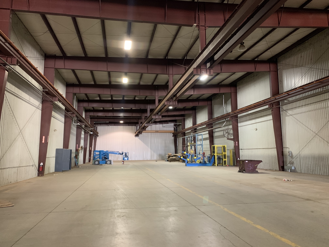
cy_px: 124
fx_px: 247
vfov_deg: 53.1
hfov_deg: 67.3
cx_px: 164
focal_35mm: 26
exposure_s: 1/30
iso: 400
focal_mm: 4.25
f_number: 1.8
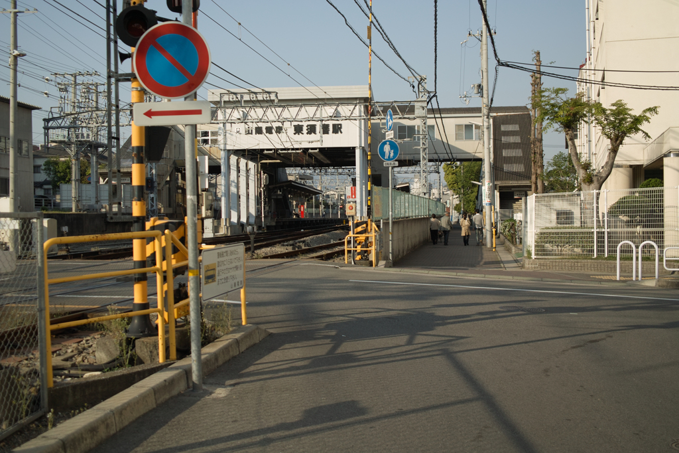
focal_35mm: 41
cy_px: 226
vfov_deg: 32.6
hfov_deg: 47.4
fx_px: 773
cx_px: 340
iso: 100
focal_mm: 24.2
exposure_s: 1/1000
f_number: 2.8
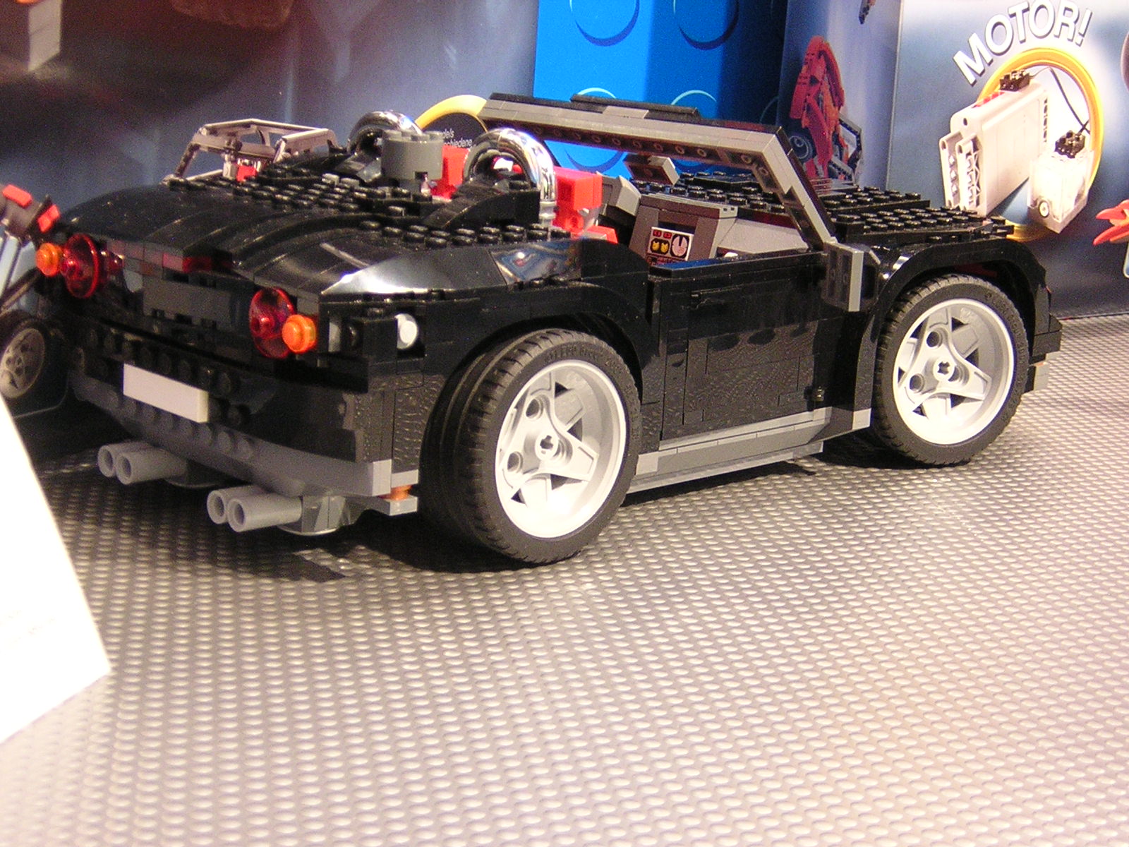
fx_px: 2022
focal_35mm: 62
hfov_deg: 31.2
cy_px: 424
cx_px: 564
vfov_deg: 23.7
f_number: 3.4
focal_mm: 8.1
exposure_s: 1/1.8
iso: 400
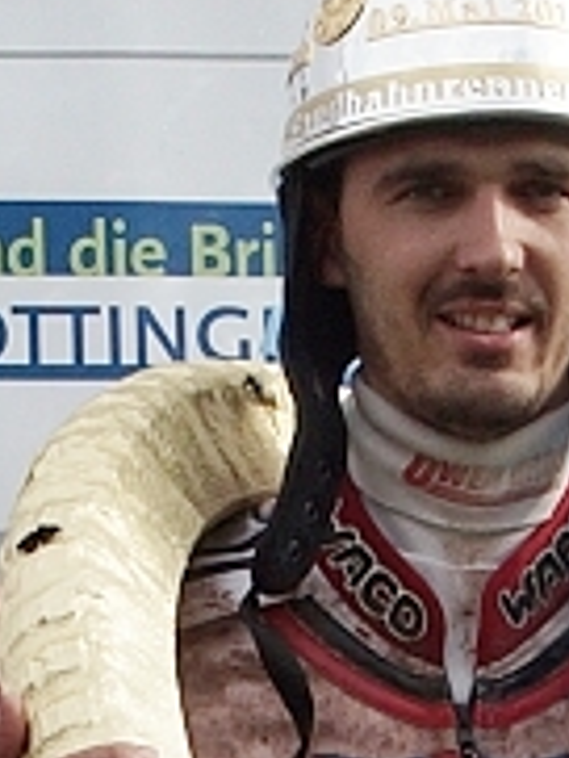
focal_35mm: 139
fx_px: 3050
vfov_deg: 13.8
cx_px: 441
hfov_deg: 10.6
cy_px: 905
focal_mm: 35
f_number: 7.1
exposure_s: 1/400
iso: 200
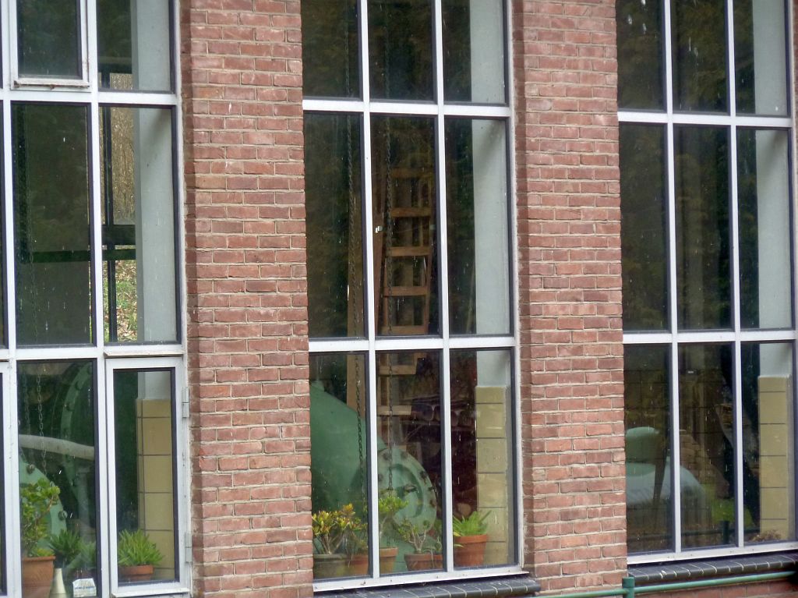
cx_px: 399
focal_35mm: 225
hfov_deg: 8.8
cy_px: 299
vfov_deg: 6.6
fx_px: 5184
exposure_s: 1/50
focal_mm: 37
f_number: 4.6
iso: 160
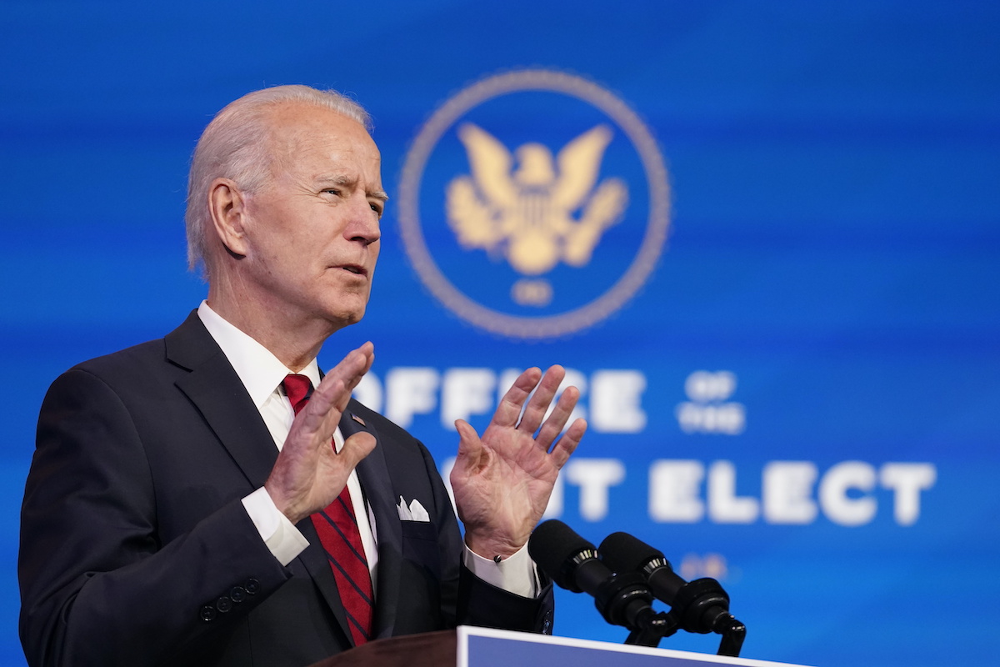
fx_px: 6527
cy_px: 334
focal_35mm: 235
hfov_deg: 8.8
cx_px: 500
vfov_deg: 5.8
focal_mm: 235
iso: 4000
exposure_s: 1/250
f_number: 5.6
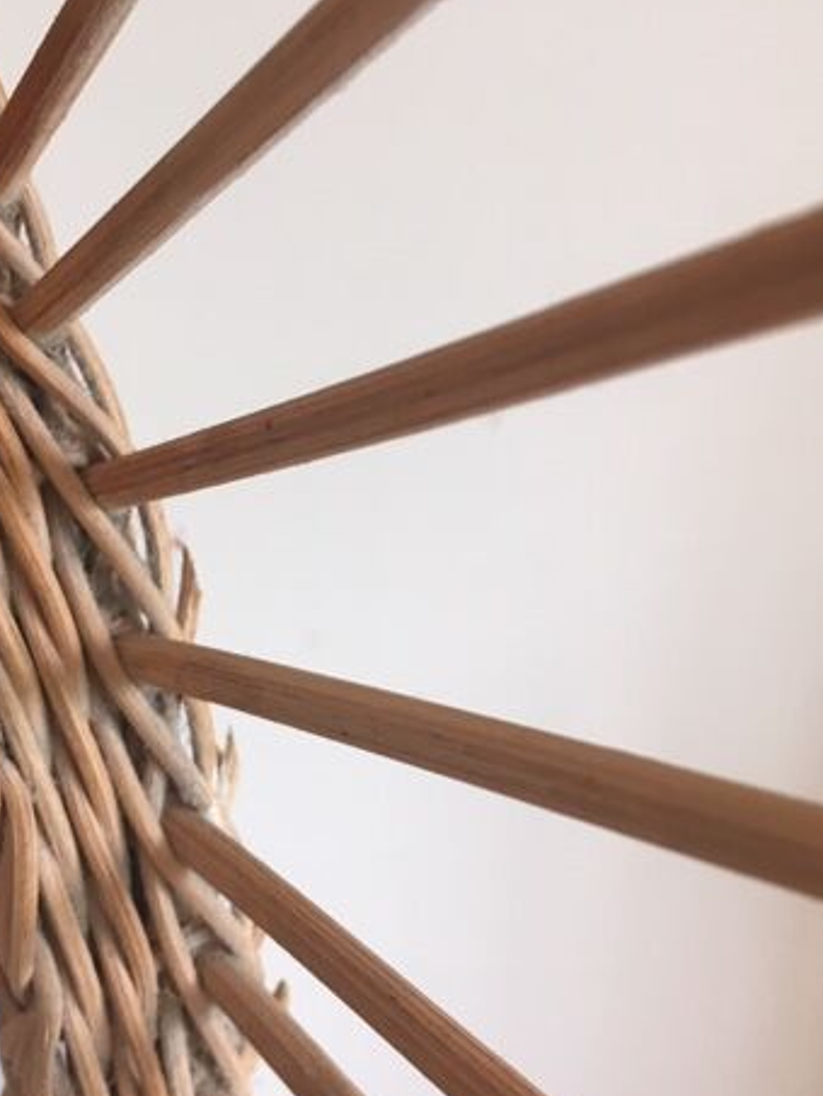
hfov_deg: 34.8
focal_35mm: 41
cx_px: 274
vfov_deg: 45.7
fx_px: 1299
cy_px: 590
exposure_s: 1/33
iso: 40
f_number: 2.2
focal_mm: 4.15
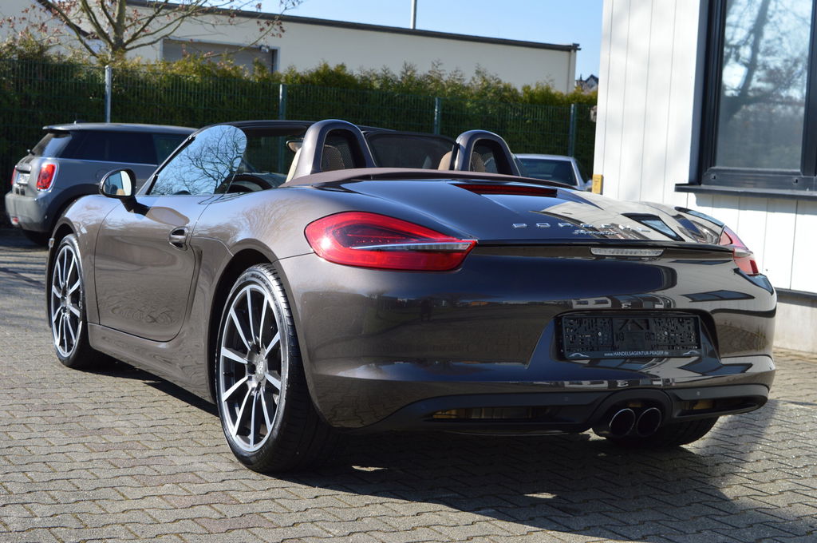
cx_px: 408
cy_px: 272
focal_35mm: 57
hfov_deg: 35.1
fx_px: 1292
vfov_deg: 23.7
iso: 100
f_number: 7.1
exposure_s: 1/200
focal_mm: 38
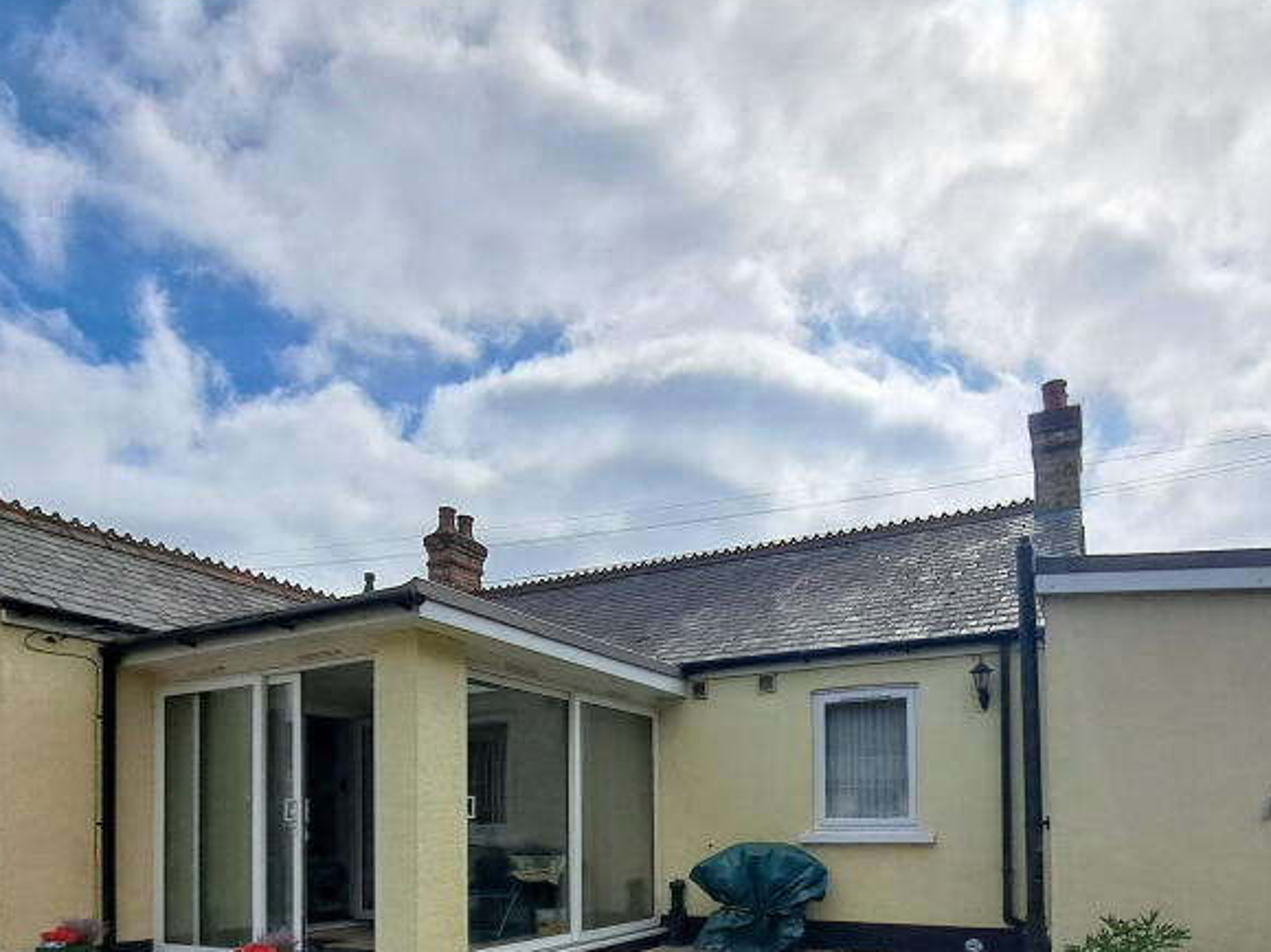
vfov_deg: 53.8
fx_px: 844
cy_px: 796
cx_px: 648
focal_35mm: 23
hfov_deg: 73.9
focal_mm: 1.74
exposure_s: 1/4202
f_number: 2.2
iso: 50
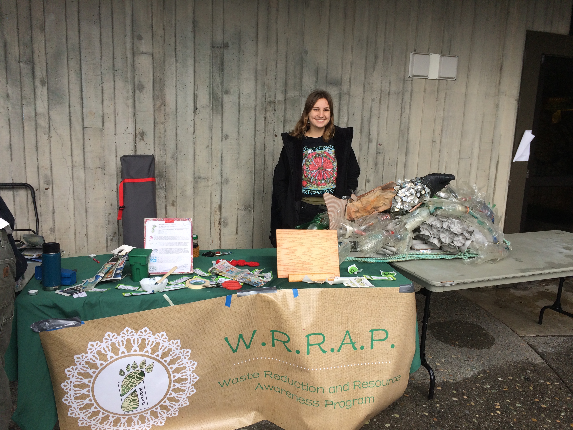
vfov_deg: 48.2
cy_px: 215
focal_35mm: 29
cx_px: 286
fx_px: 480
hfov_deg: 61.7
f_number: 2.2
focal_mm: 4.15
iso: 32
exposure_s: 1/427
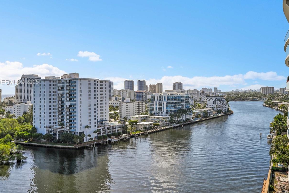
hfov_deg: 58.6
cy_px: 83
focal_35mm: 32
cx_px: 157
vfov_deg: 41.0
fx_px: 257
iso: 100
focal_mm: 24
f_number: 9
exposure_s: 1/400
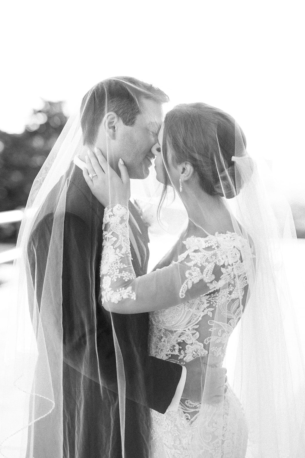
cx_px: 152
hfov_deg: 27.0
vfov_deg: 39.6
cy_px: 229
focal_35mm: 50
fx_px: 636
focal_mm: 50
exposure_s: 1/1000
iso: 250
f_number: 1.8
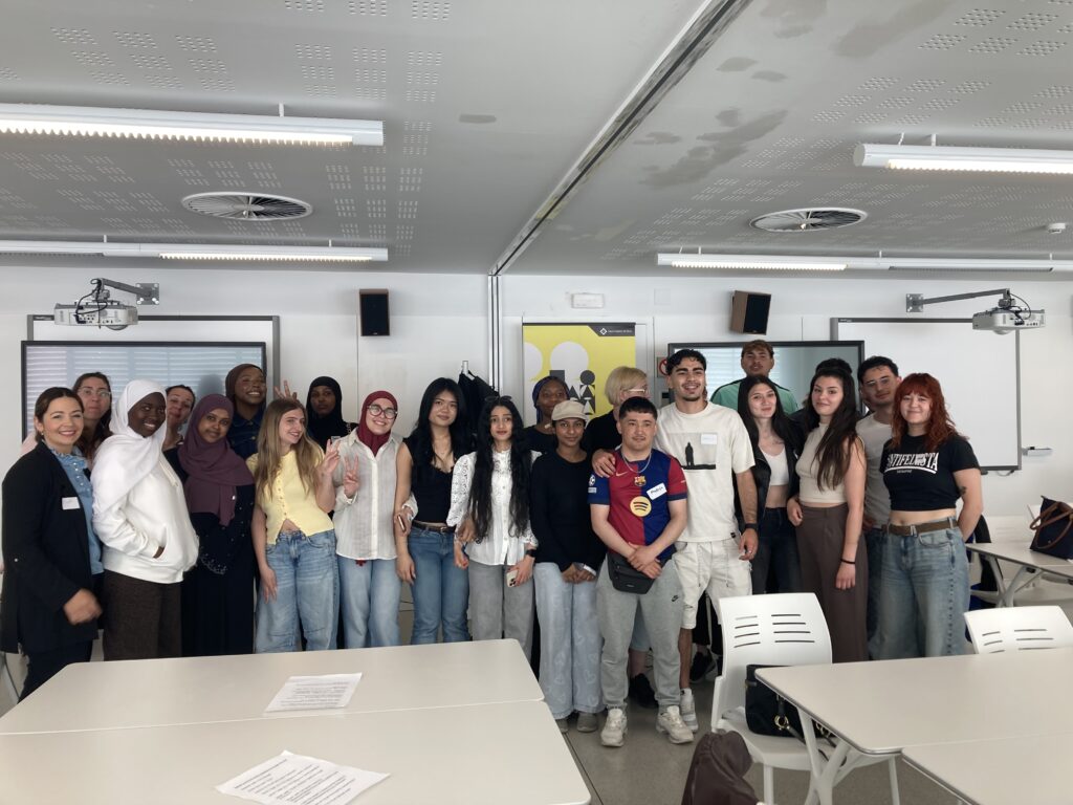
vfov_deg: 49.7
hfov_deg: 63.4
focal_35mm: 28
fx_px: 868
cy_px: 402
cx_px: 536
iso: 32
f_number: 1.8
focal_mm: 3.99
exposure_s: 1/100
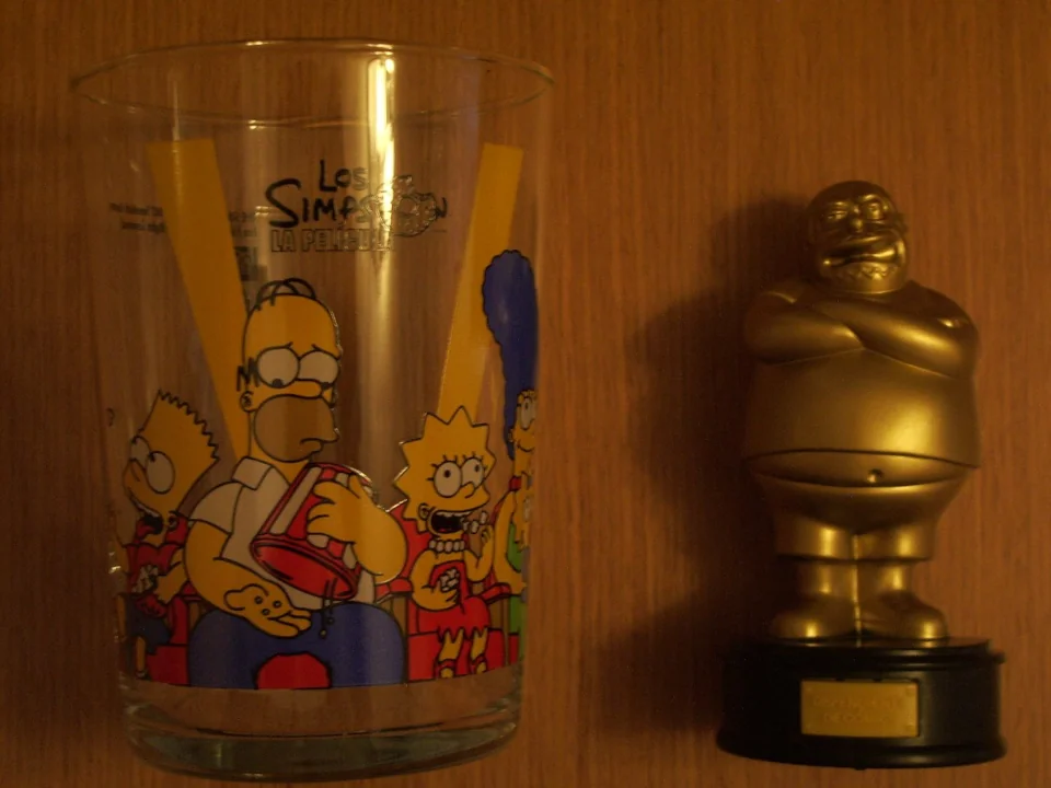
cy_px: 394
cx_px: 526
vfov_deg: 23.7
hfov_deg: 31.2
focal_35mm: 62
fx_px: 1882
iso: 200
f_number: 3.5
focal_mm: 10.2
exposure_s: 1/15
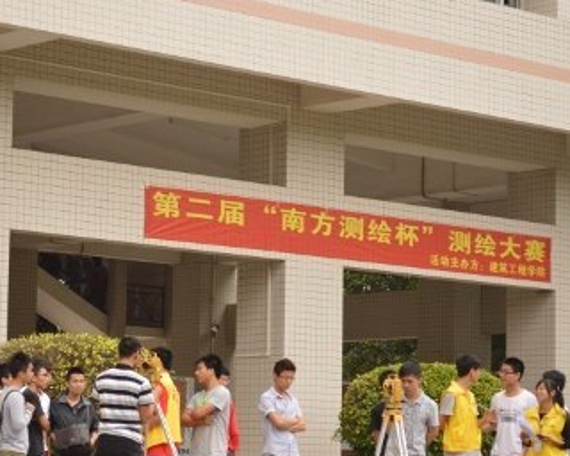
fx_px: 2037
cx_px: 224
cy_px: 289
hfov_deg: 15.9
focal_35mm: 121
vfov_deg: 12.8
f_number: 5.6
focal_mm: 55
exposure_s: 1/125
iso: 400
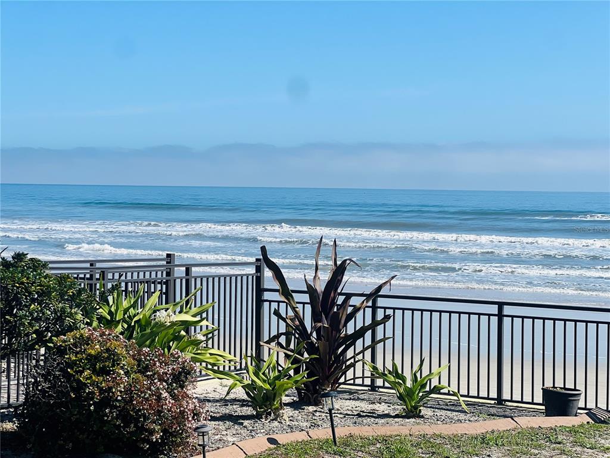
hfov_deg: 25.3
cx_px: 305
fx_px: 1357
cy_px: 229
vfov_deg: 19.1
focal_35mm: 77
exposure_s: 1/1107
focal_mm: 9
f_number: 2.8
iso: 32
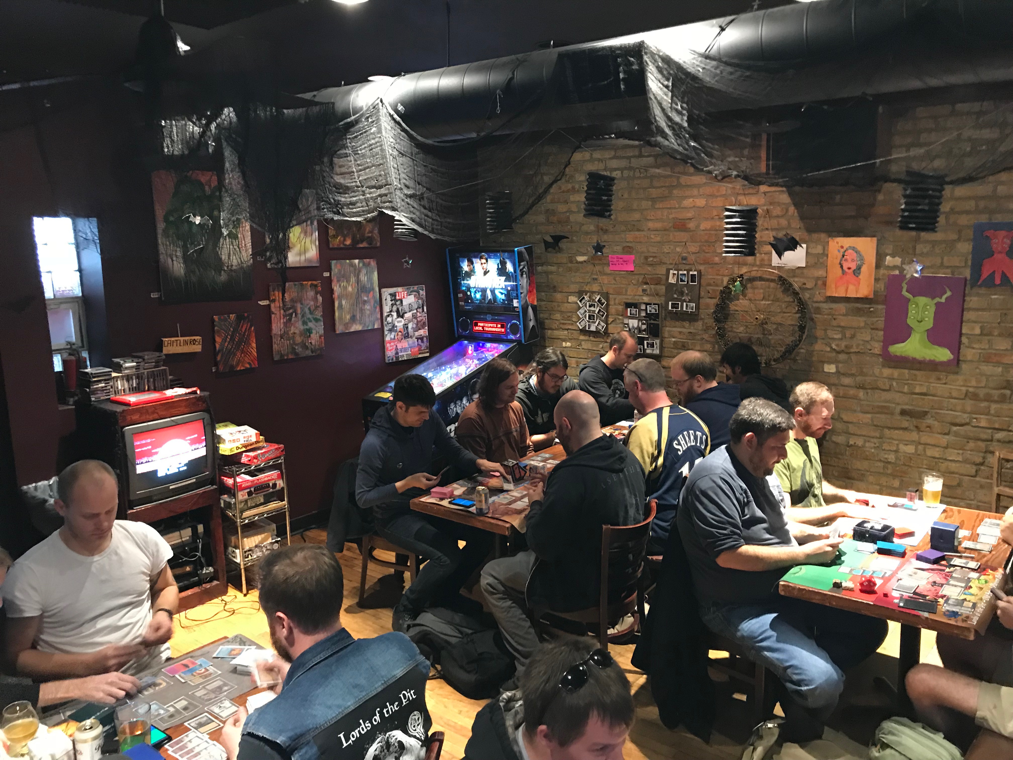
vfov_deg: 49.7
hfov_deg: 63.4
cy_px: 380
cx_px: 506
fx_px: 819
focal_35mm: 28
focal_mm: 3.99
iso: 80
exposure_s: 1/7
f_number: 1.8
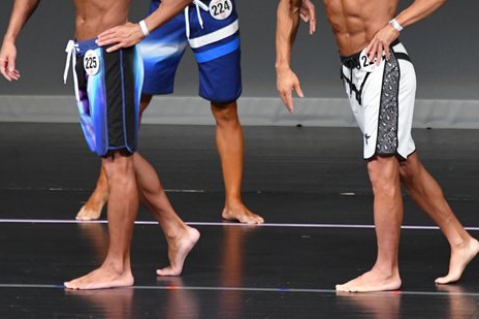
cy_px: 66
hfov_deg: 3.9
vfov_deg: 2.6
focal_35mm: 526
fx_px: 6996
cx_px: 295
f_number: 5.6
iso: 4000
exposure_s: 1/400
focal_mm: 210
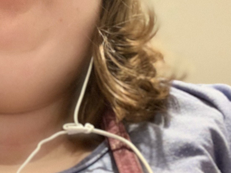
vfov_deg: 16.4
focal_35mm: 90
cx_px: -6
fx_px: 600
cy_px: 86
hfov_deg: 21.0
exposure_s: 1/33
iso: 200
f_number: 2.2
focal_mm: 2.87
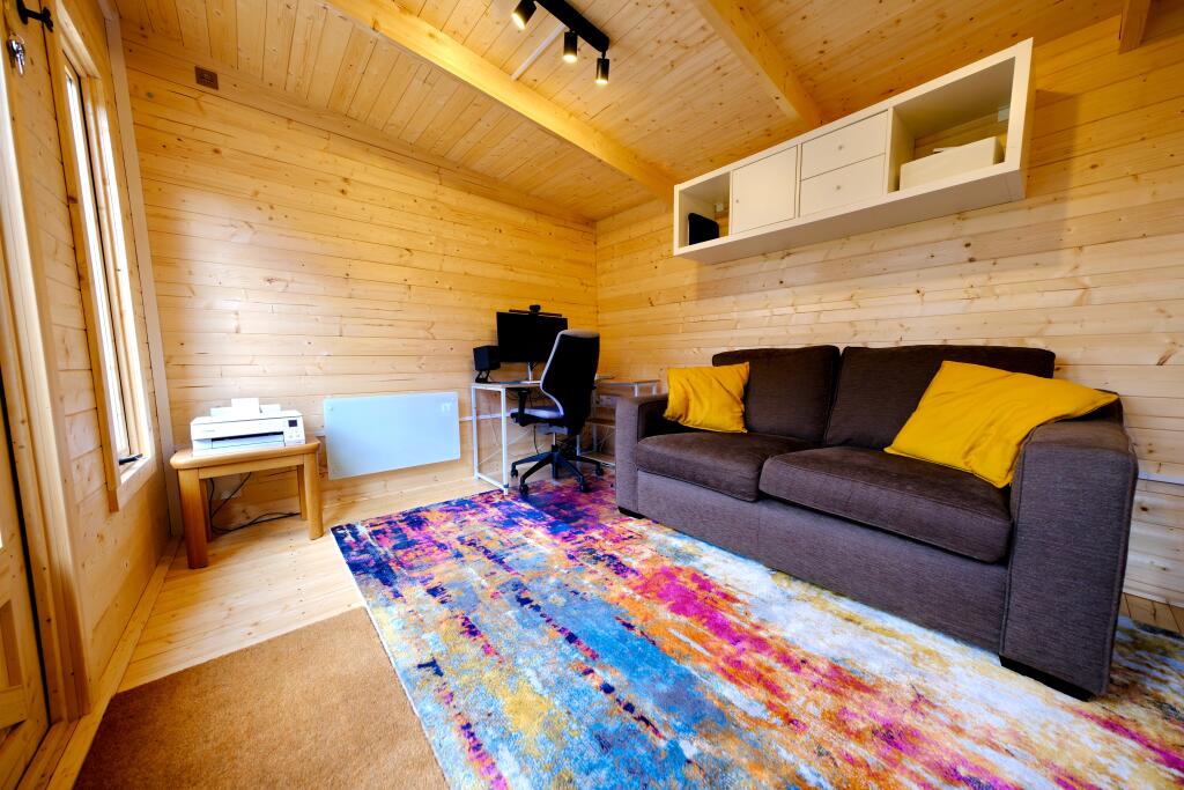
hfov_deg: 112.6
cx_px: 592
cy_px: 395
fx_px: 395
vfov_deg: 90.0
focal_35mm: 12
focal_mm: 8
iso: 160
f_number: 4
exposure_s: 1/30
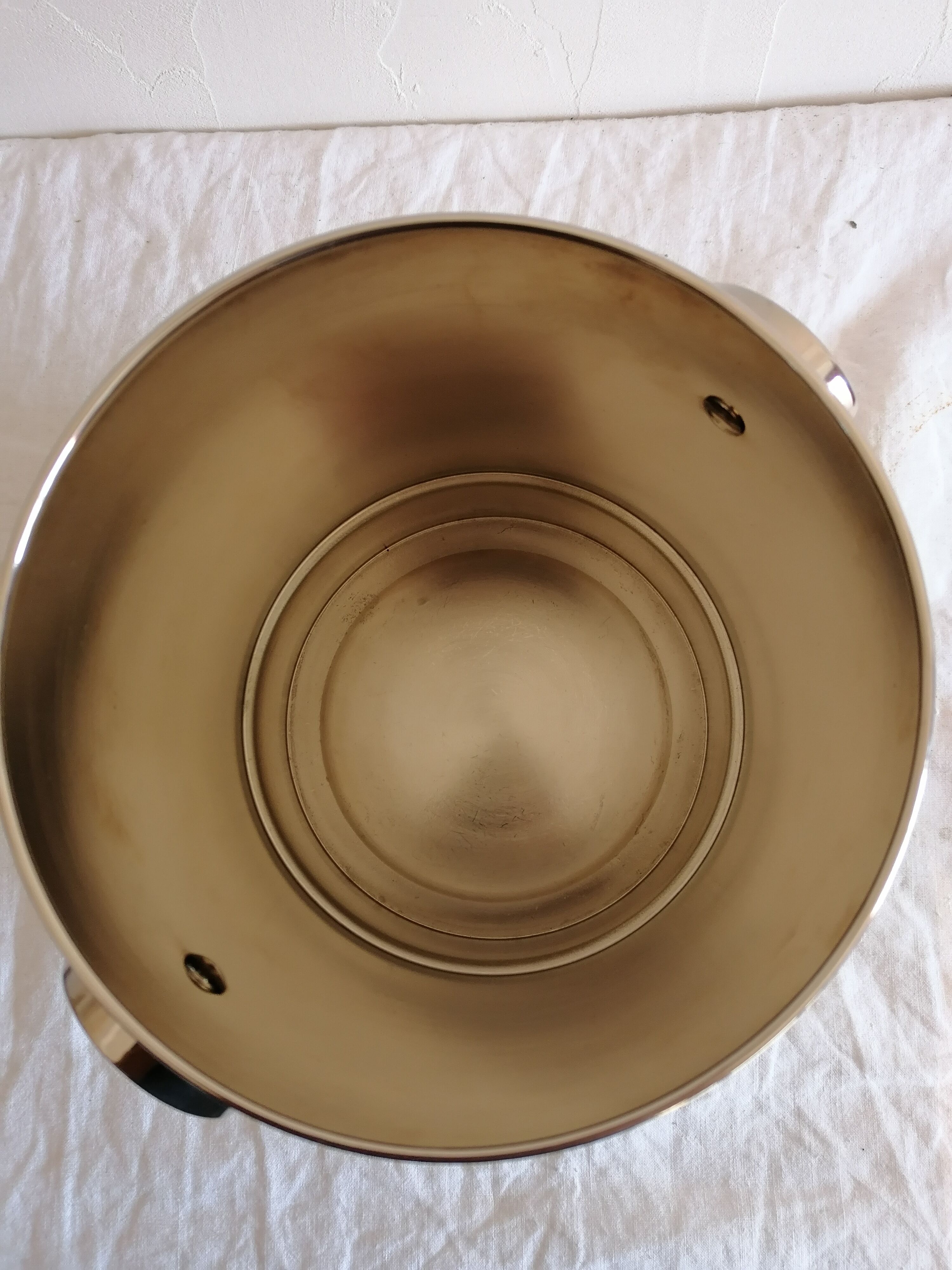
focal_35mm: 28
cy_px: 635
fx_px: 1027
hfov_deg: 49.7
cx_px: 476
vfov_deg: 63.4
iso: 250
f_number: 1.8
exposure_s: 1/60
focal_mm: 5.4
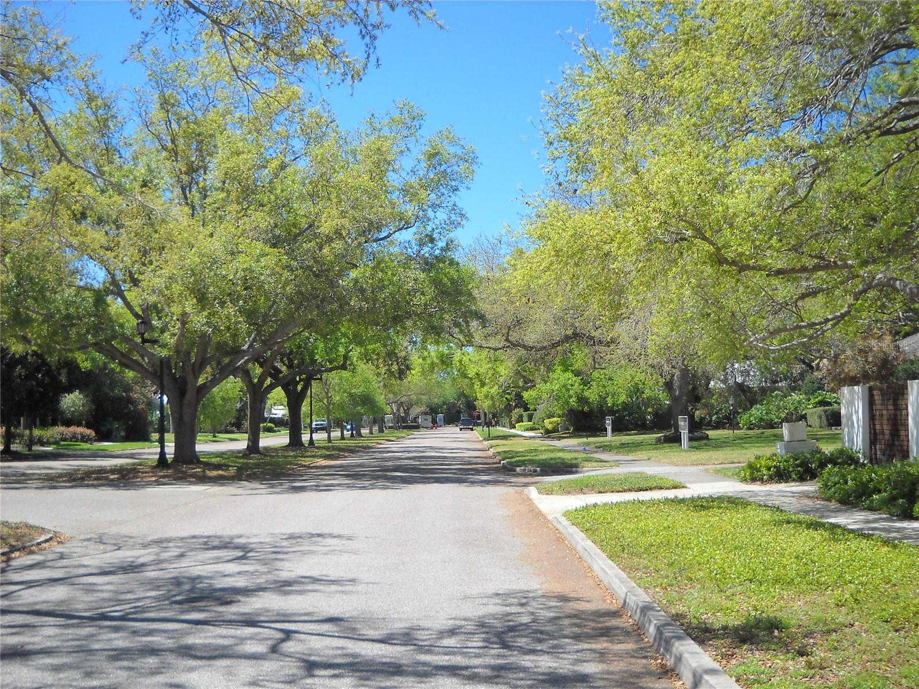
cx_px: 460
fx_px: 1088
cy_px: 344
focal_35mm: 41
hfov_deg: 45.8
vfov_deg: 35.1
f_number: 5.5
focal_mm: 6.72
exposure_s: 1/192
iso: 64
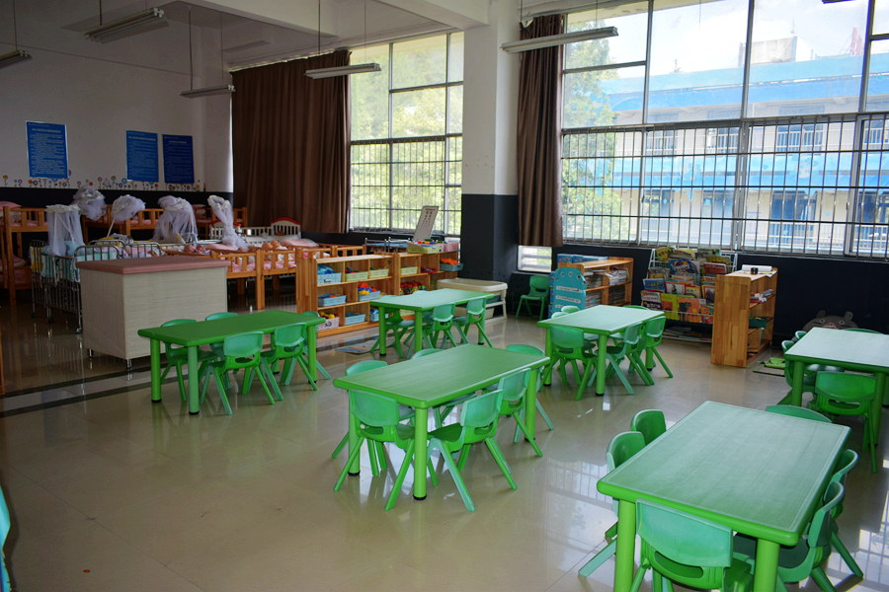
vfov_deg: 47.9
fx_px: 667
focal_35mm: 27
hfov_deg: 67.4
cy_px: 296
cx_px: 444
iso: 140
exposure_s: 1/200
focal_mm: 18
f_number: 3.5
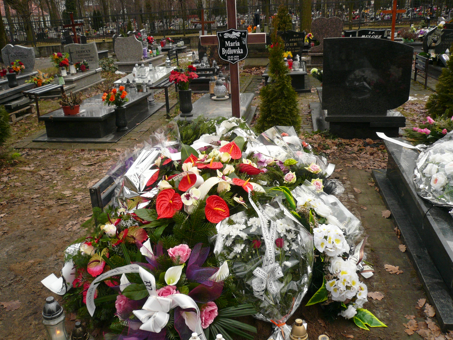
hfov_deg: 58.4
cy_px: 170
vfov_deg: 45.4
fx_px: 406
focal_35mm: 31
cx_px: 226
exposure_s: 1/200
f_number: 2.8
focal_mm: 4.6
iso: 100
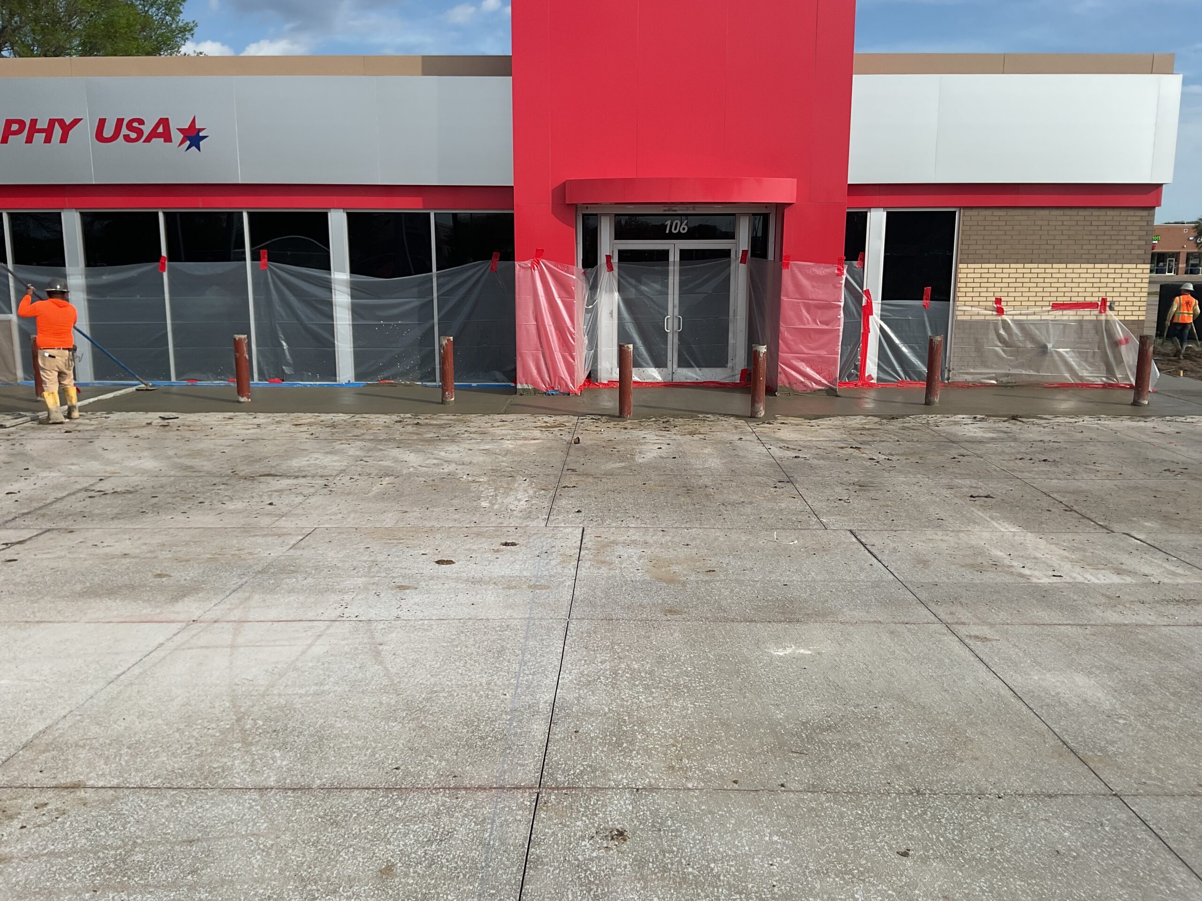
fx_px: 1007
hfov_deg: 61.7
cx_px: 601
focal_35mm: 29
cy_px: 450
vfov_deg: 48.2
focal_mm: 3
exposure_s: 1/2427
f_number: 1.8
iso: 16
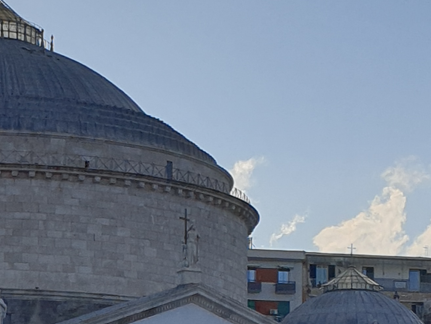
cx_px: 18
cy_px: 323
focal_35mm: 80
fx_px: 996
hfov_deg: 23.5
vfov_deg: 18.0
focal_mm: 4.3
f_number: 2.4
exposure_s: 1/3247
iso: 50
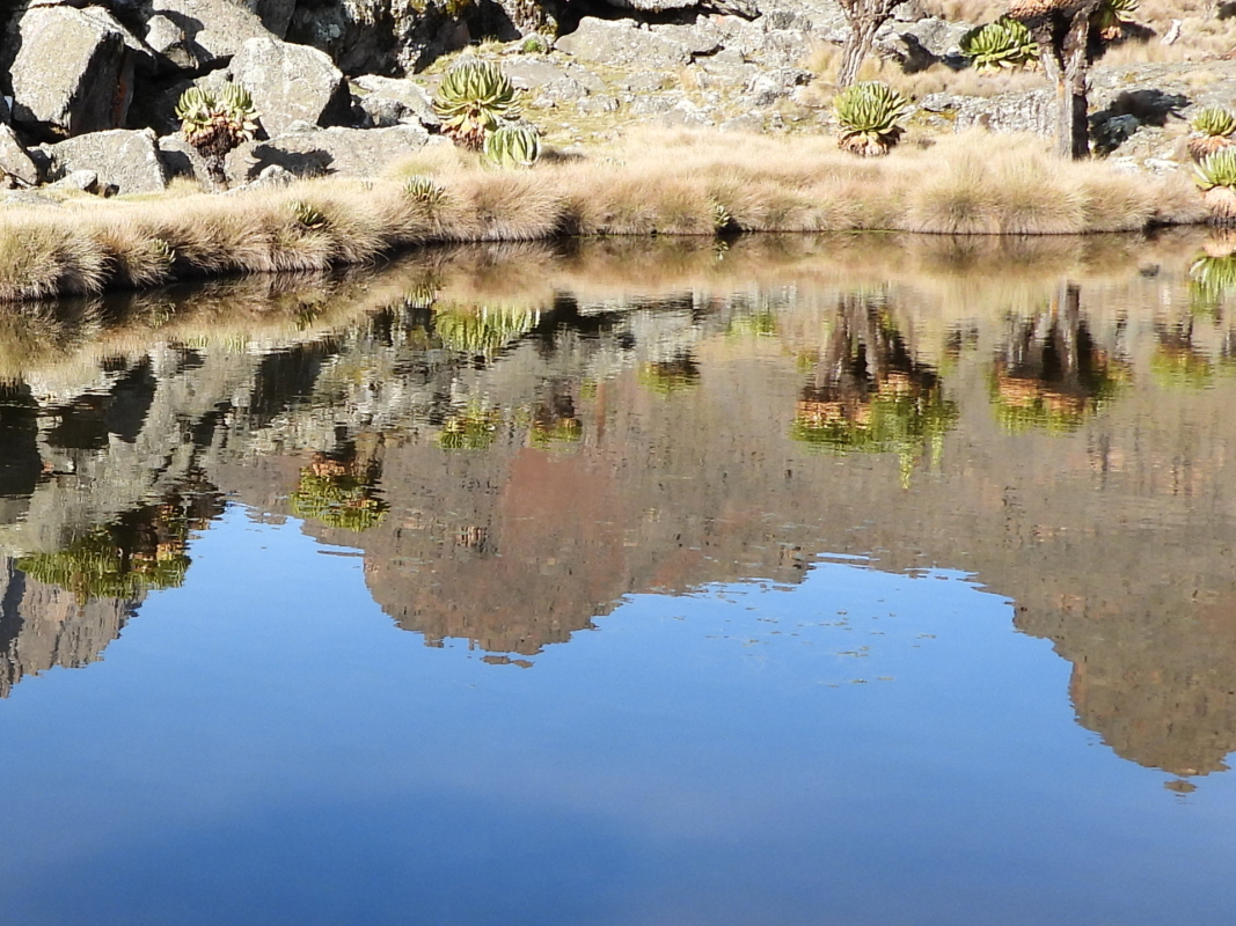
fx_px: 2571
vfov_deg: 20.4
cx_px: 88
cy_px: 399
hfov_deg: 26.0
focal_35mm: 72
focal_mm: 5.4
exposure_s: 1/640
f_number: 3.2
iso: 100
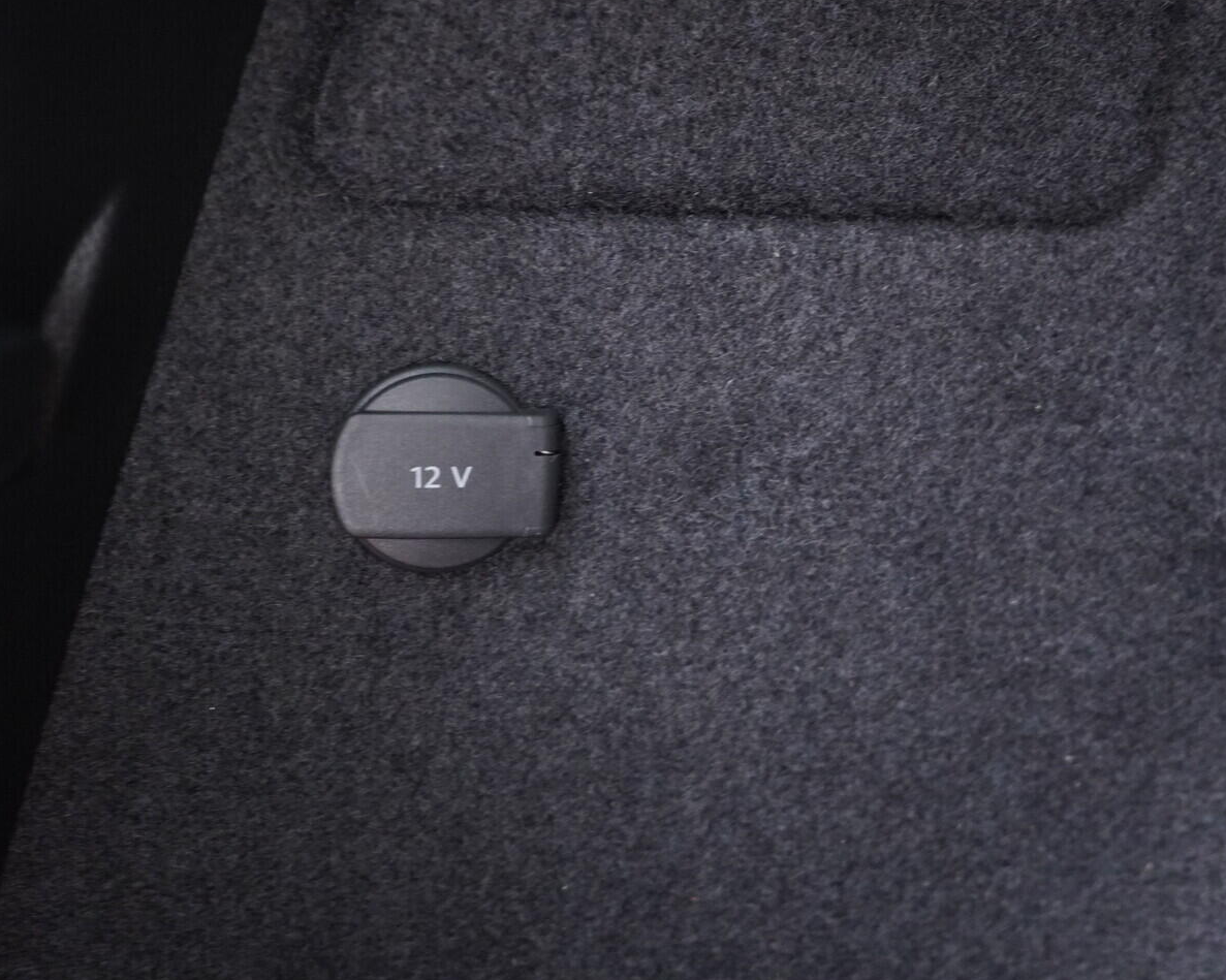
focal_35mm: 41
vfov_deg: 36.5
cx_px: 558
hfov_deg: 44.8
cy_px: 489
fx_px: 1487
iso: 3200
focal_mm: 24
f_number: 2.8
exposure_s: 1/40
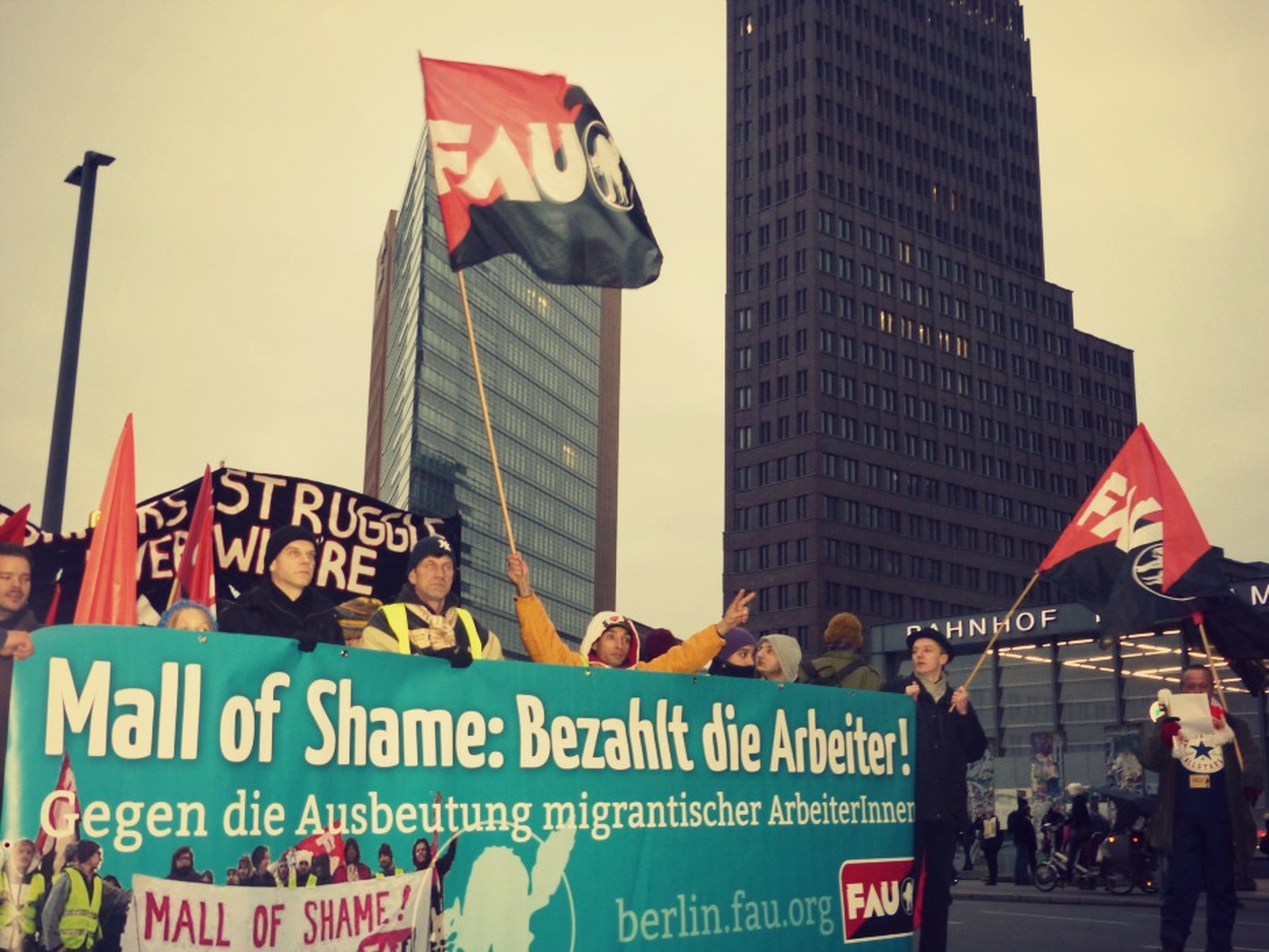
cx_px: 634
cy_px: 476
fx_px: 1540
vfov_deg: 34.4
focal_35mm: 42
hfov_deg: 44.8
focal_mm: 7.6
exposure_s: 1/60
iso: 400
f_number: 2.8
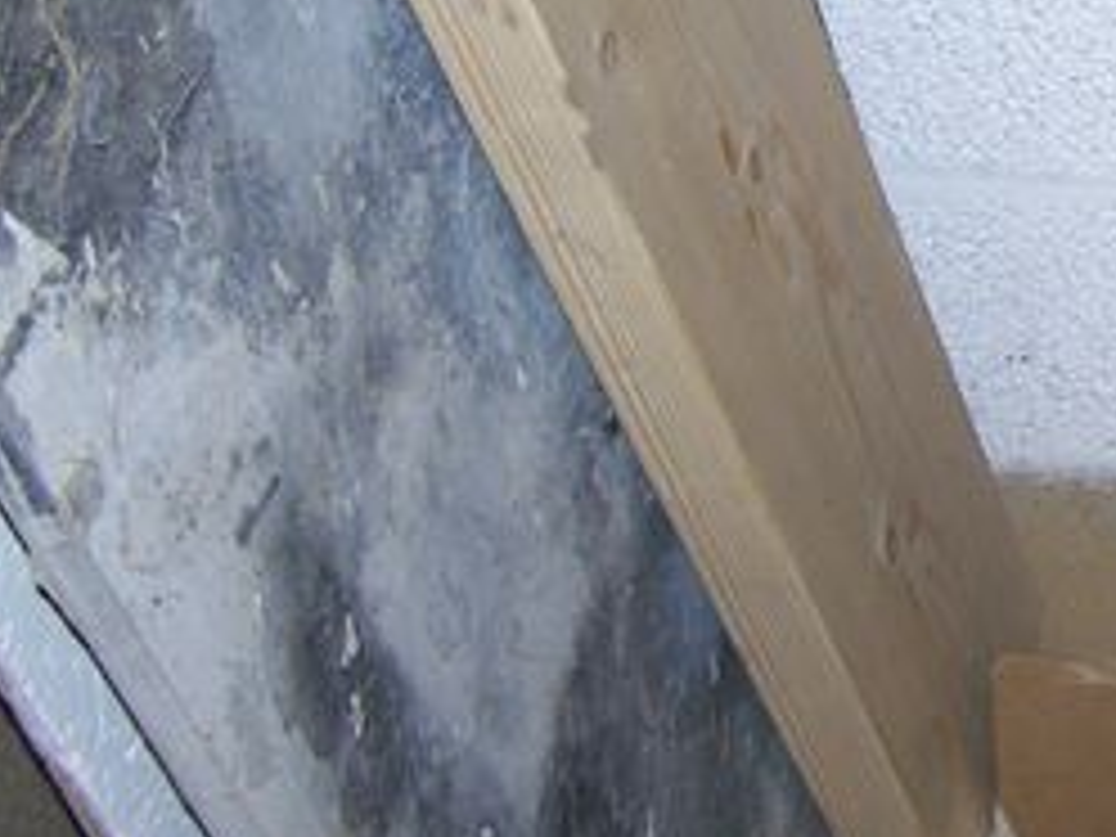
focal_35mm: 98
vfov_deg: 14.9
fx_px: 3159
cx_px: 1292
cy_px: 68
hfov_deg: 19.1
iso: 80
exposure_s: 1/60
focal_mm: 6.3
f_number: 2.8
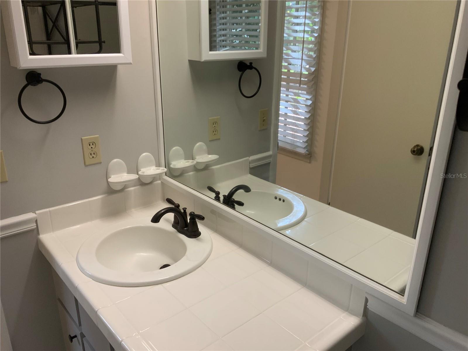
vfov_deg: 48.2
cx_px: 234
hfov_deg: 61.7
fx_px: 392
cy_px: 176
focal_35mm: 29
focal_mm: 3
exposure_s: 1/60
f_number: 1.8
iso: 80
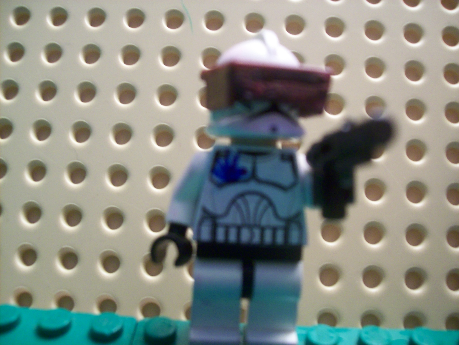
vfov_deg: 39.7
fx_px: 477
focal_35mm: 36
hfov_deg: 51.4
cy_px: 172
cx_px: 230
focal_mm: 6
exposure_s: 1/15.6
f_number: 2.7
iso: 160
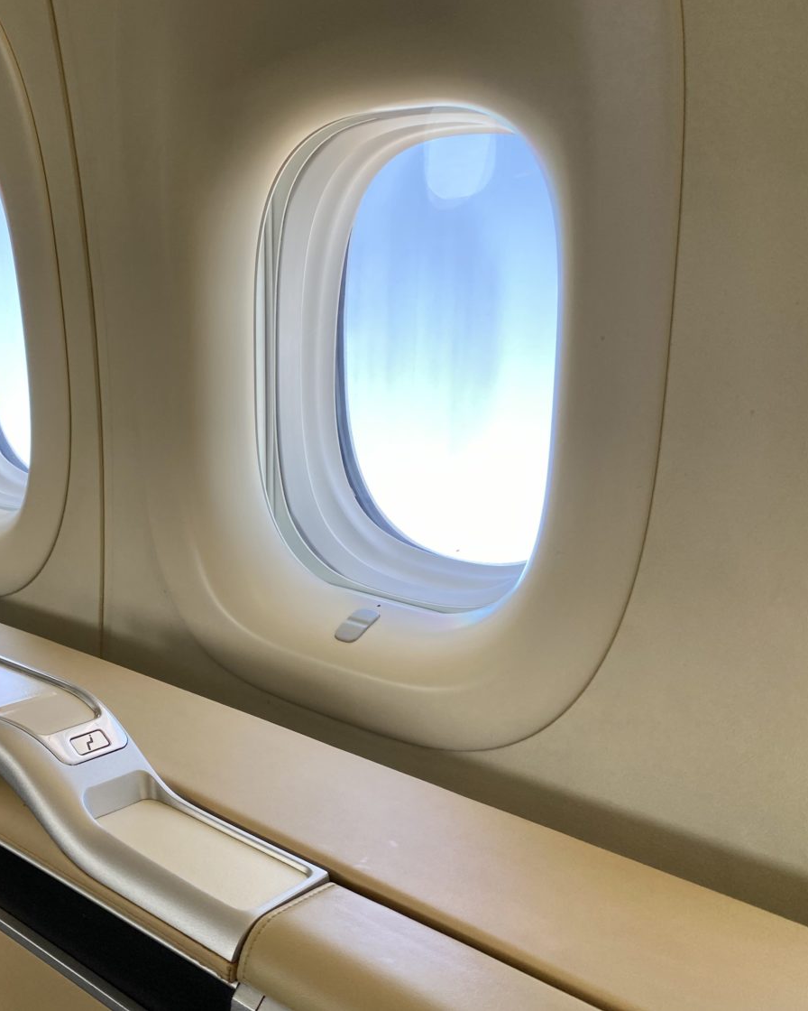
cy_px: 504
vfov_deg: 52.8
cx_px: 178
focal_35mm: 34
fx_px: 1016
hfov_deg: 41.7
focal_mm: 4.25
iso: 50
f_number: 1.8
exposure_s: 1/111
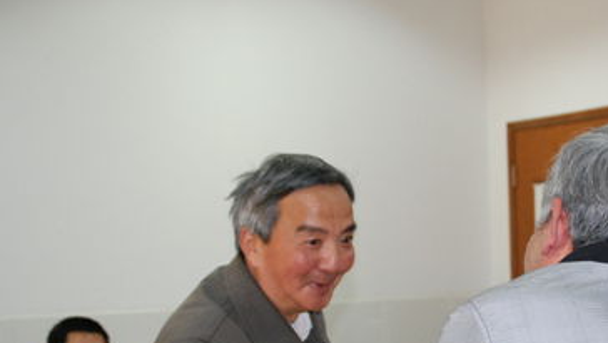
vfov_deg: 14.5
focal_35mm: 83
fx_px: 1338
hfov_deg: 25.3
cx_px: 448
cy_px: 262
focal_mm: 32
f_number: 5.6
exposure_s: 1/60
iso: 1250
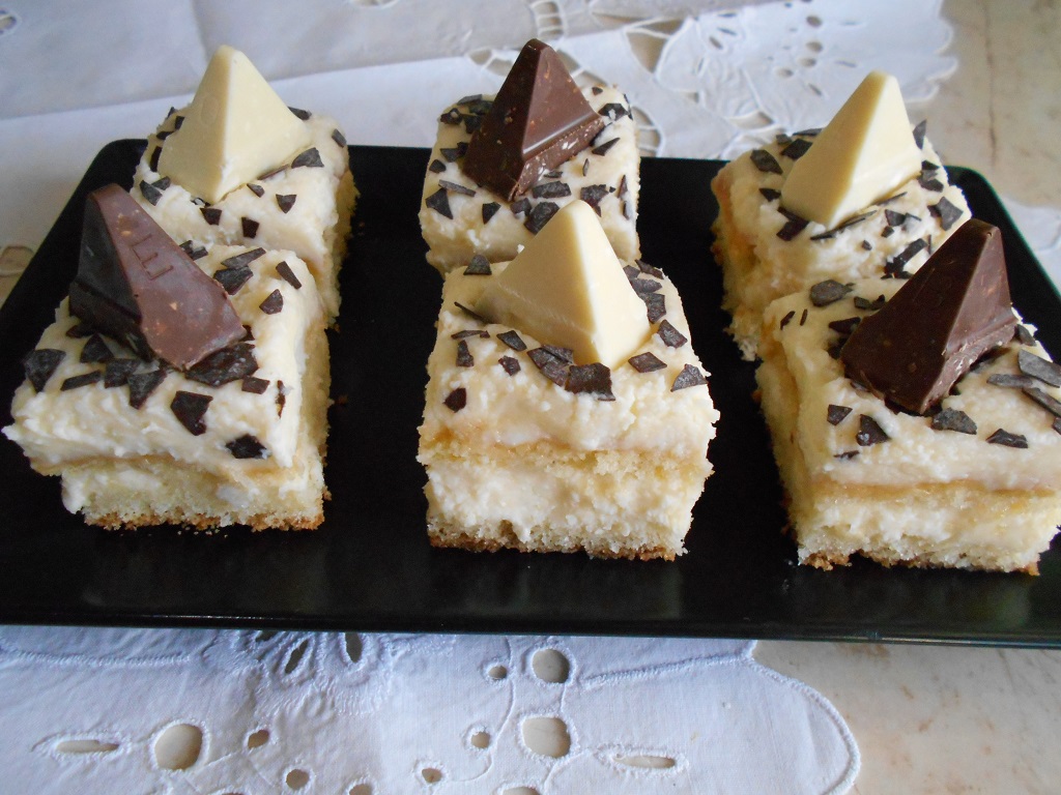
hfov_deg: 67.3
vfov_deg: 53.1
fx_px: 797
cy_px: 398
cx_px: 530
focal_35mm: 26
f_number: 3.2
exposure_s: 1/160
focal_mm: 4.6
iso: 800
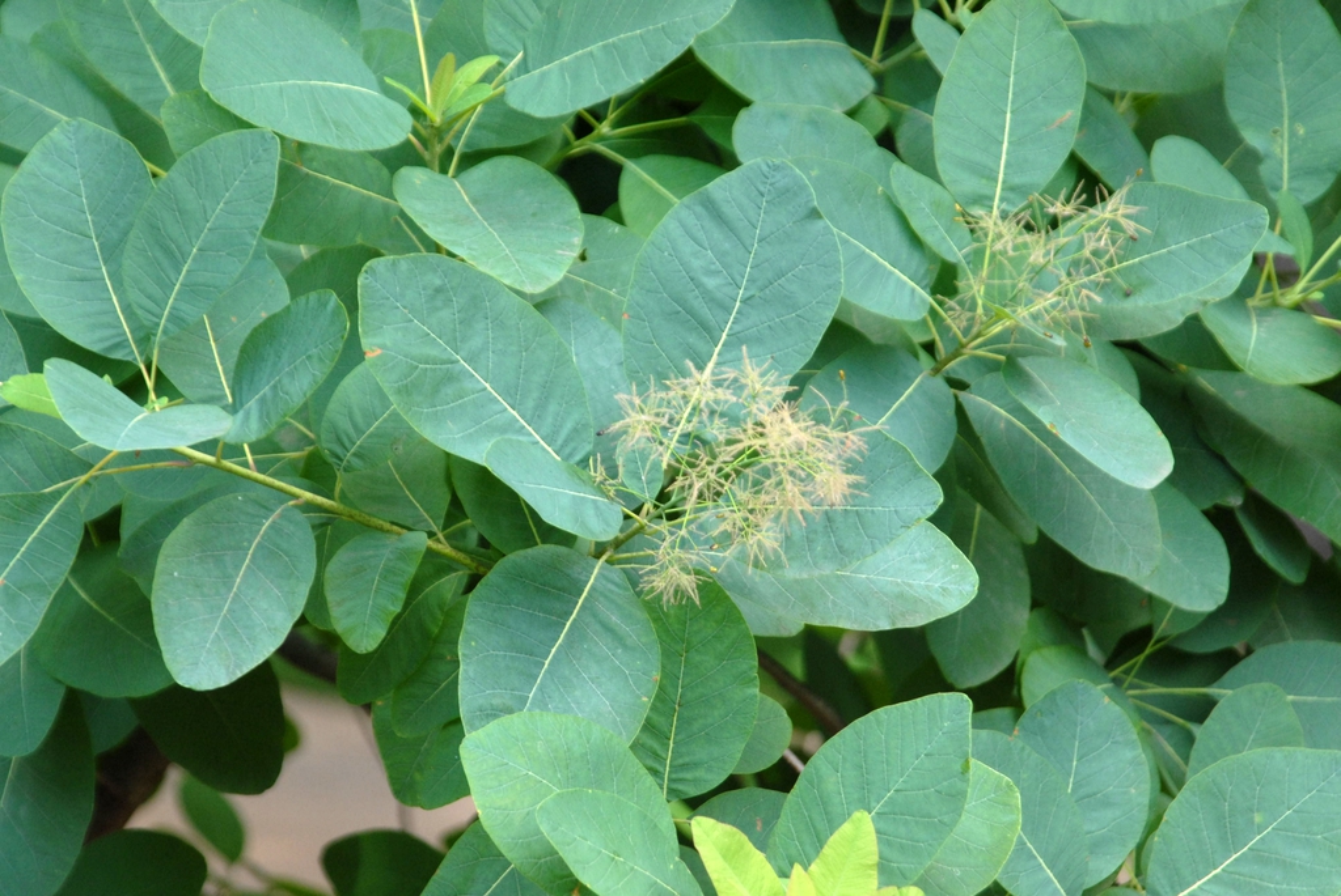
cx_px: 670
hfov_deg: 8.8
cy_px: 448
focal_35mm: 232
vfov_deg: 5.9
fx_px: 8669
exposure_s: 1/160
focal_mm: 155
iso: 400
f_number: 6
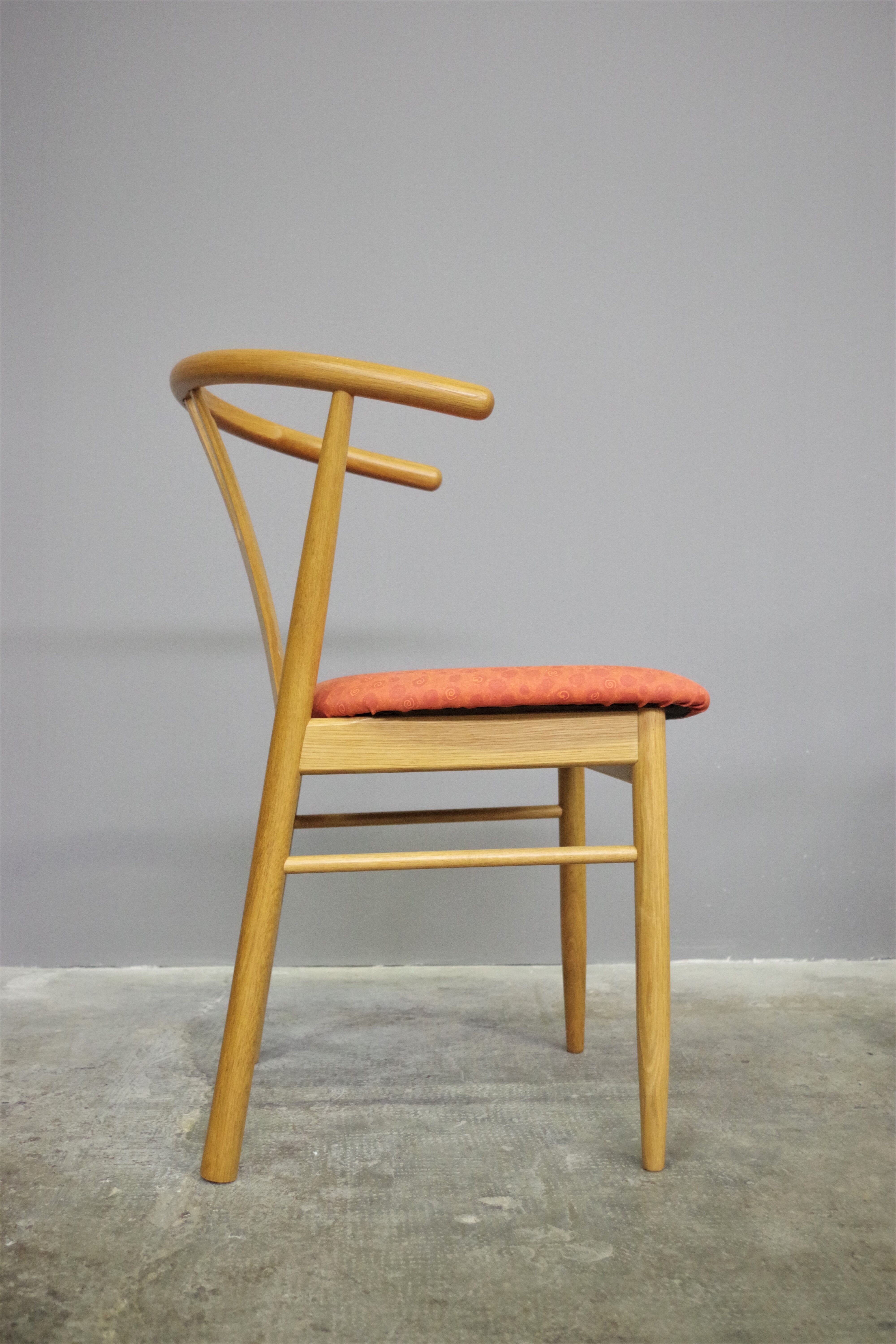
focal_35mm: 36
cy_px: 672
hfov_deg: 36.9
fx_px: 1344
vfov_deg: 53.1
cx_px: 448
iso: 3200
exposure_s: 1/60
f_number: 4
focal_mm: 24.38
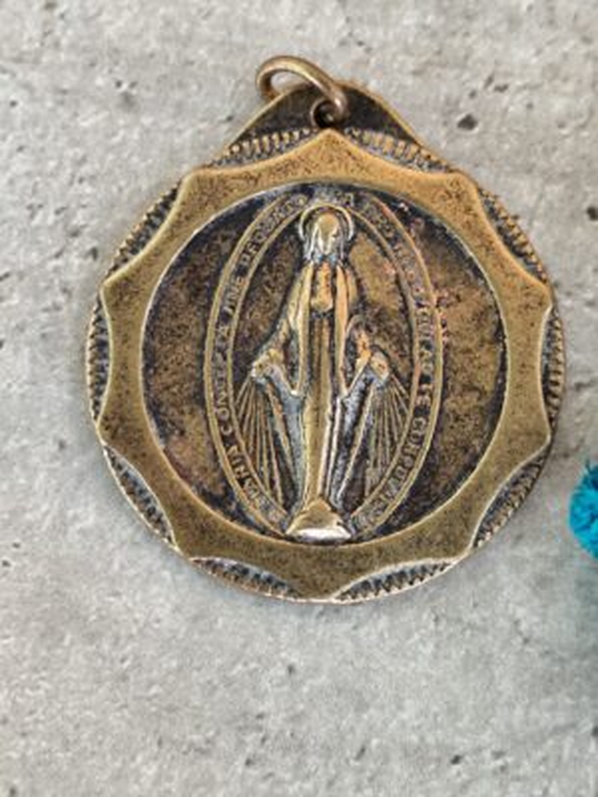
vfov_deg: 21.1
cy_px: 398
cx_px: 299
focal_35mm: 93
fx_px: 2142
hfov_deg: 15.9
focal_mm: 6.19
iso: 400
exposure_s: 1/25
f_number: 1.65
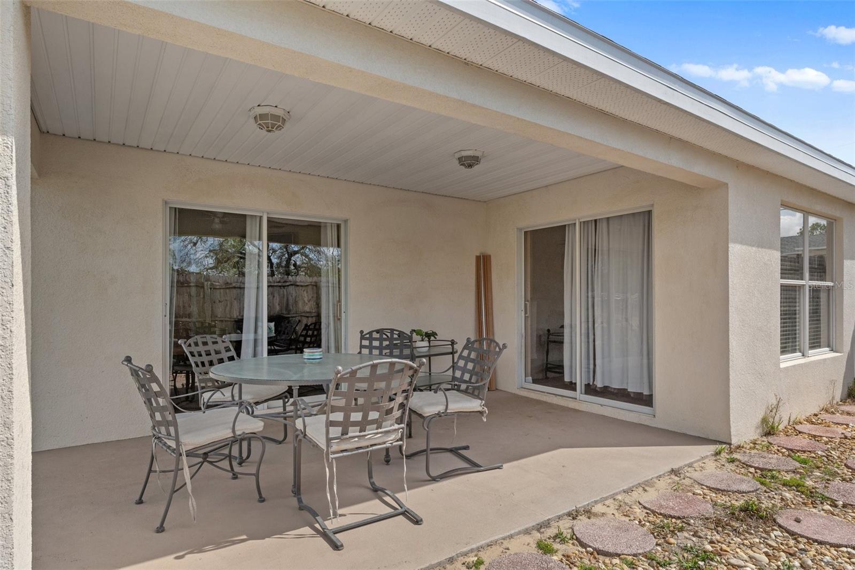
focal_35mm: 20
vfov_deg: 63.2
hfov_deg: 85.4
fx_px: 463
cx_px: 428
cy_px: 285
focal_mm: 13
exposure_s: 1/200
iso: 250
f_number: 8
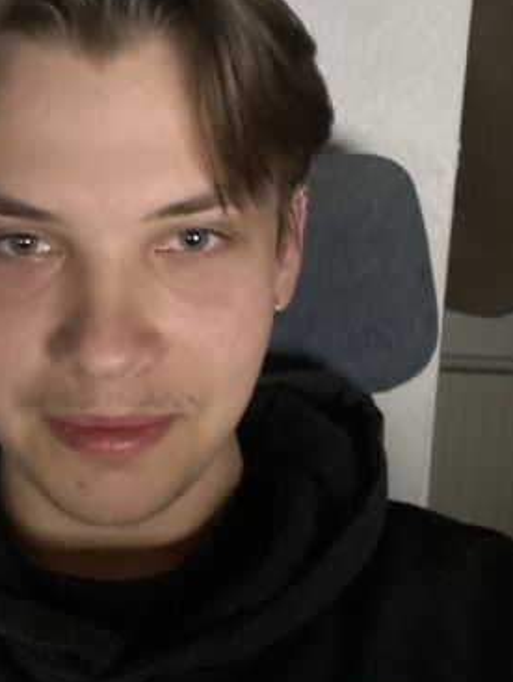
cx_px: 112
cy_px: 310
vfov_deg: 38.8
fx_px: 967
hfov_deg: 29.1
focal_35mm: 49
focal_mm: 2.71
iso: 1000
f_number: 2.2
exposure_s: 1/15
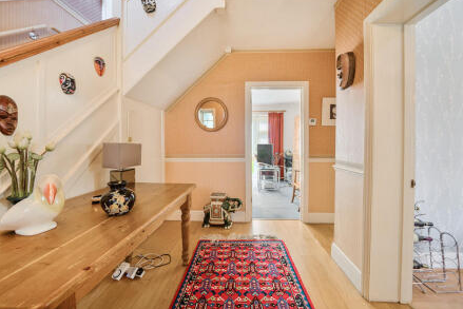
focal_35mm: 13
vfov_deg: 85.3
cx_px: 225
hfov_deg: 108.3
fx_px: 167
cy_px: 144
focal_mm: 12
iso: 400
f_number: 4
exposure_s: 1/8
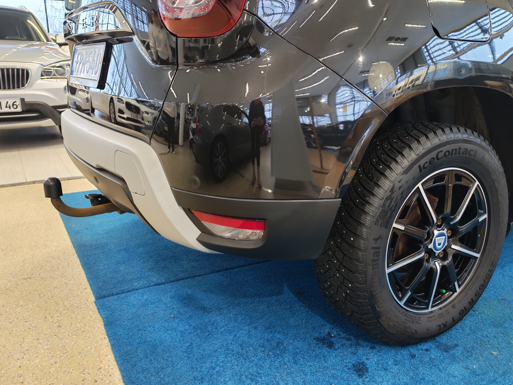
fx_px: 489
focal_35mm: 33
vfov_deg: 42.9
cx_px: 256
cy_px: 192
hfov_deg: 55.4
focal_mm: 6.12
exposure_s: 1/100
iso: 584
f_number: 1.9
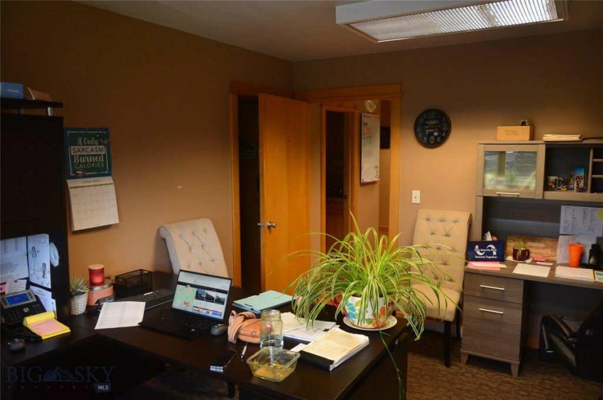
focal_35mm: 27
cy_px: 200
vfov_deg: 47.8
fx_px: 451
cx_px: 302
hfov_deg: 67.5
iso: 500
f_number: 4
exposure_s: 1/60
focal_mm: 18
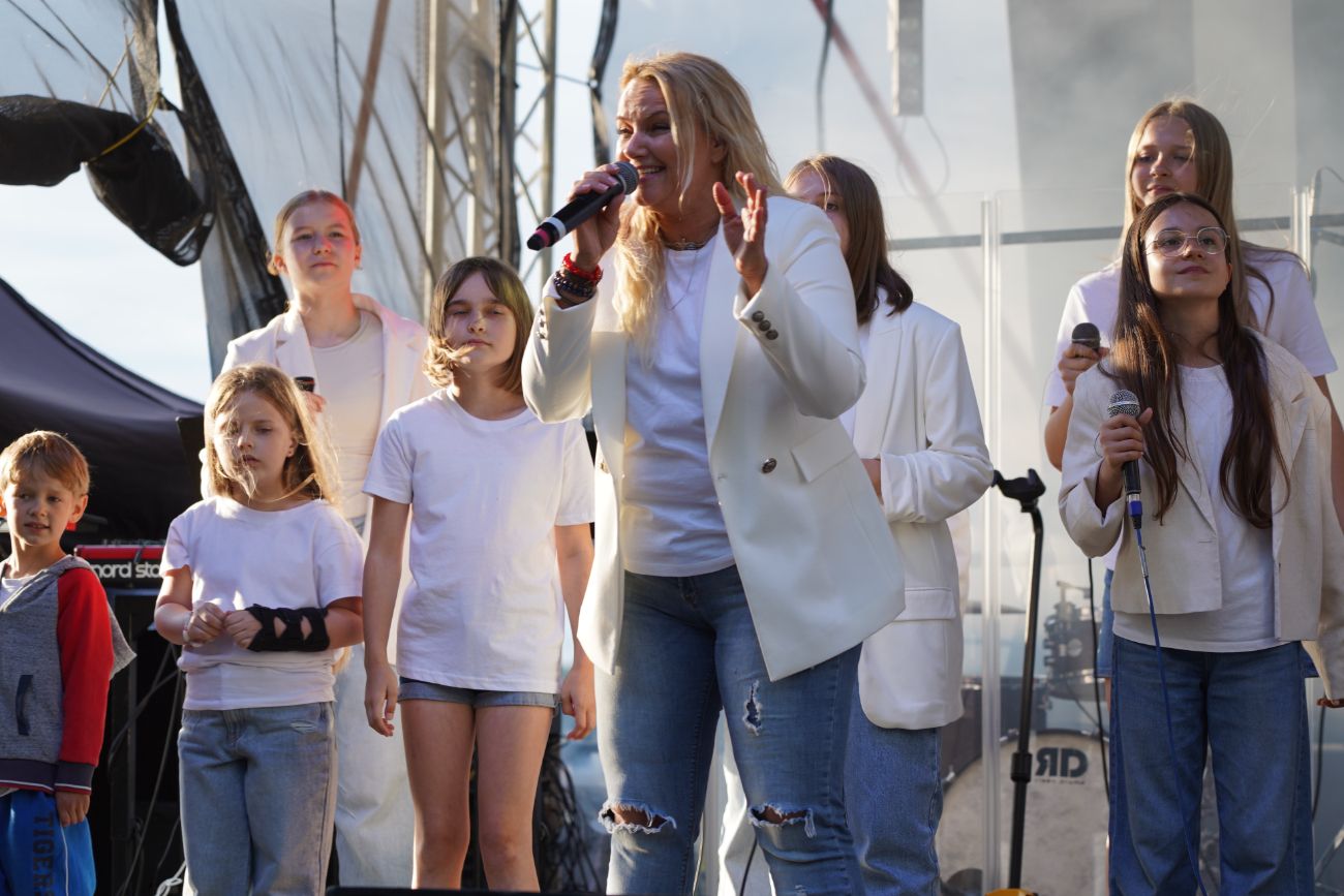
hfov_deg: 19.5
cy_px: 448
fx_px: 3920
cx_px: 672
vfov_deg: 13.0
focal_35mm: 105
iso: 100
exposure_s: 1/100
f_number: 4.5
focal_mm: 105
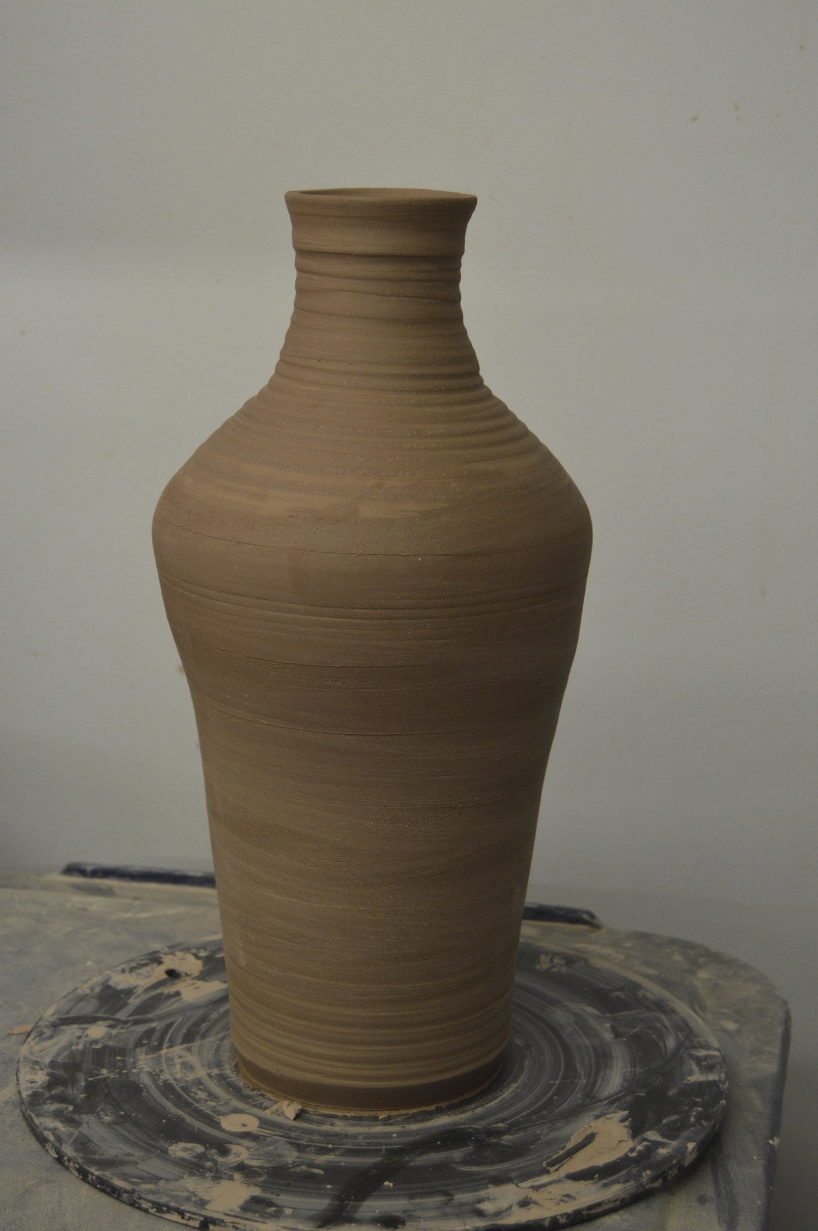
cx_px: 409
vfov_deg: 33.4
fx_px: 2049
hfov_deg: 22.6
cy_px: 616
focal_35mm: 60
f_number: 5
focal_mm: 40
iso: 1000
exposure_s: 1/60
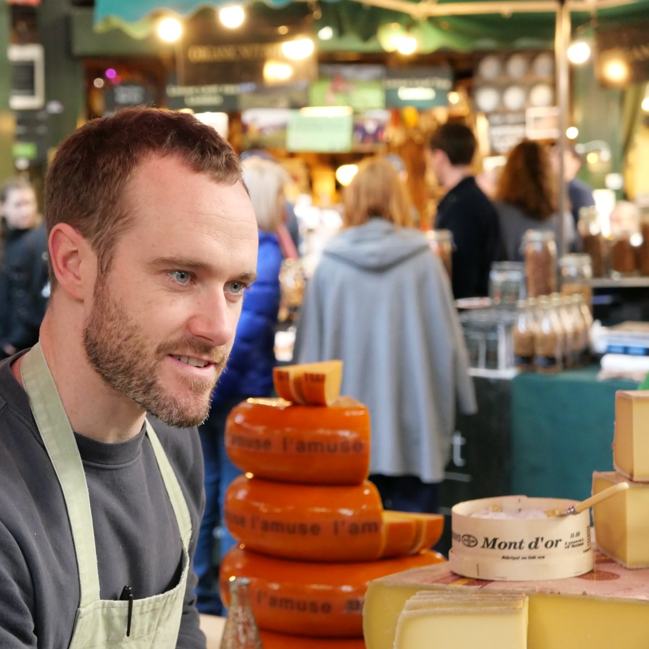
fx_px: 1888
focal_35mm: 89
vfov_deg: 19.5
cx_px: 220
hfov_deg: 19.4
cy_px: 323
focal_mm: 34
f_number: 3.5
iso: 3200
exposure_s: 1/125
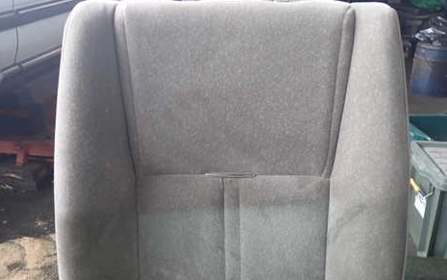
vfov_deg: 31.1
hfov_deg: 48.2
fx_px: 500
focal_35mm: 41
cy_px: 182
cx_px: 239
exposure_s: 1/100
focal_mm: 5.4
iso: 200
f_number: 2.3
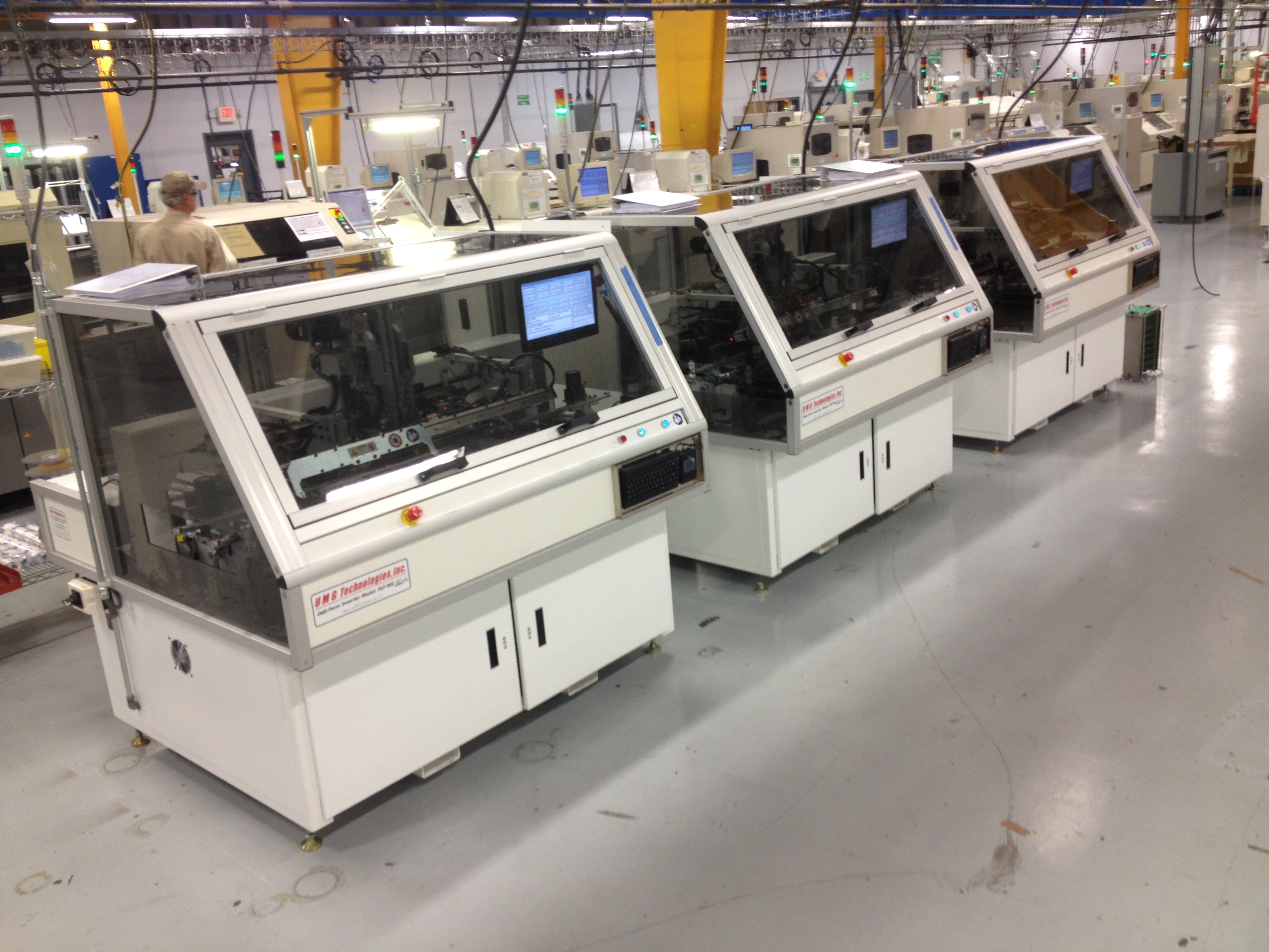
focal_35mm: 35
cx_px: 634
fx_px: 1283
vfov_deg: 40.7
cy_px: 476
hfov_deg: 52.6
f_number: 2.4
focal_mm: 4.28
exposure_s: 1/20
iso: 80
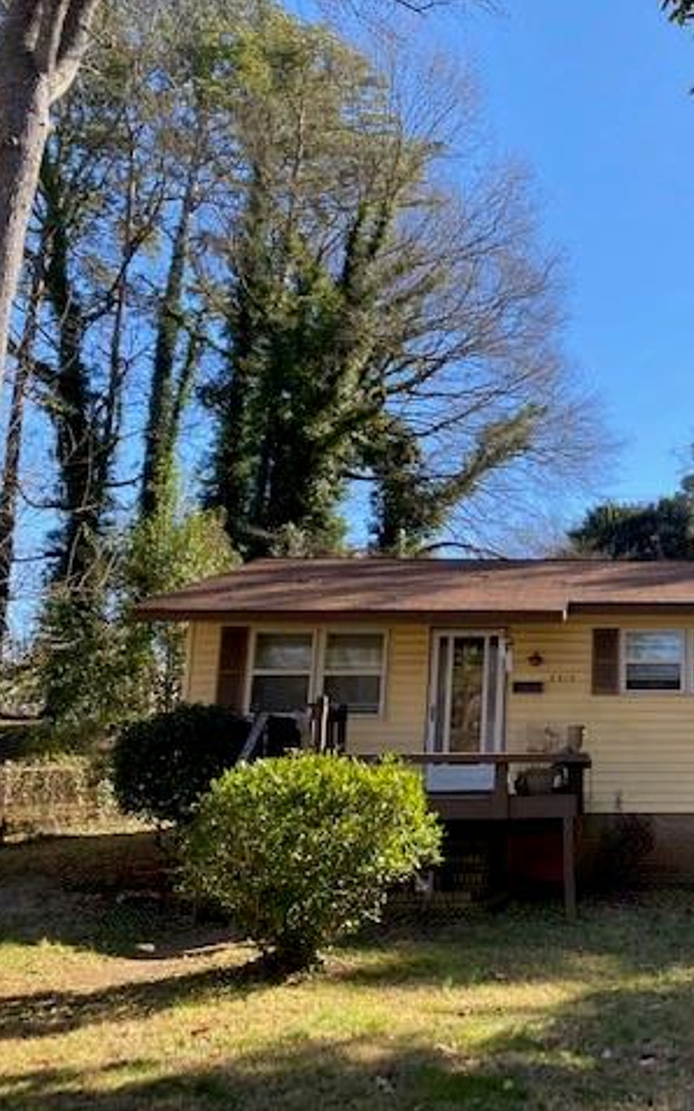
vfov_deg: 52.8
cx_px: 657
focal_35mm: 37
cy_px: 554
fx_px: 1120
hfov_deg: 32.3
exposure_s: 1/757
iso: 32
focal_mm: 4.25
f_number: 1.8
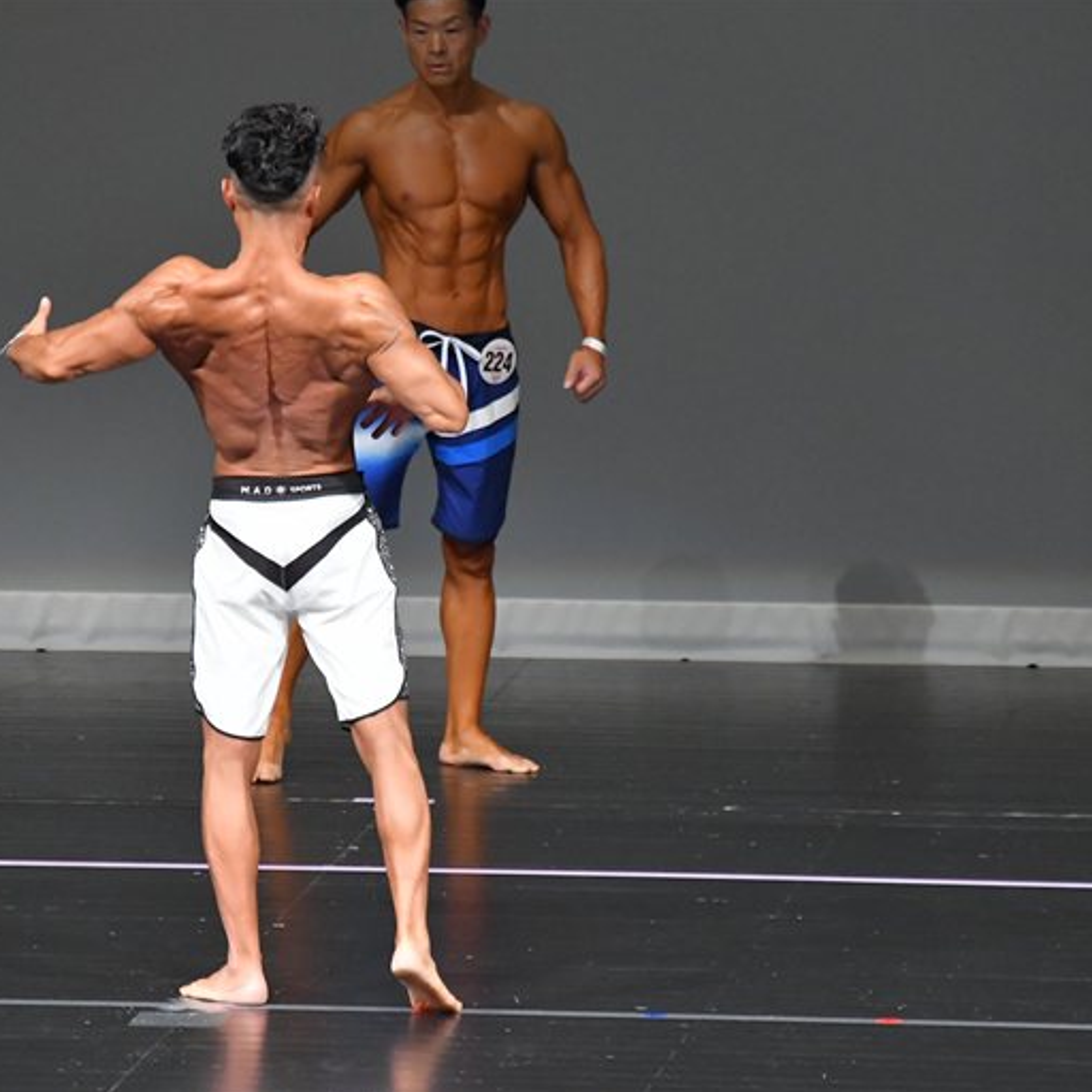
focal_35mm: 444
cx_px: 334
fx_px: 15847
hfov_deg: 3.9
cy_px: 546
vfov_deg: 3.9
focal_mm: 230
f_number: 5.6
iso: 5000
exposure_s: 1/400
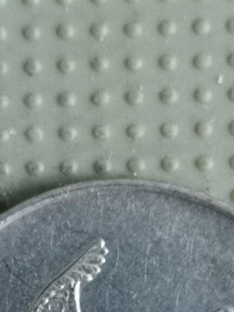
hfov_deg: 9.2
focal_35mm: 161
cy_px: 421
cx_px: 102
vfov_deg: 11.9
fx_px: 1451
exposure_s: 1/25.7
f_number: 1.8
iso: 500
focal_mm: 4.75
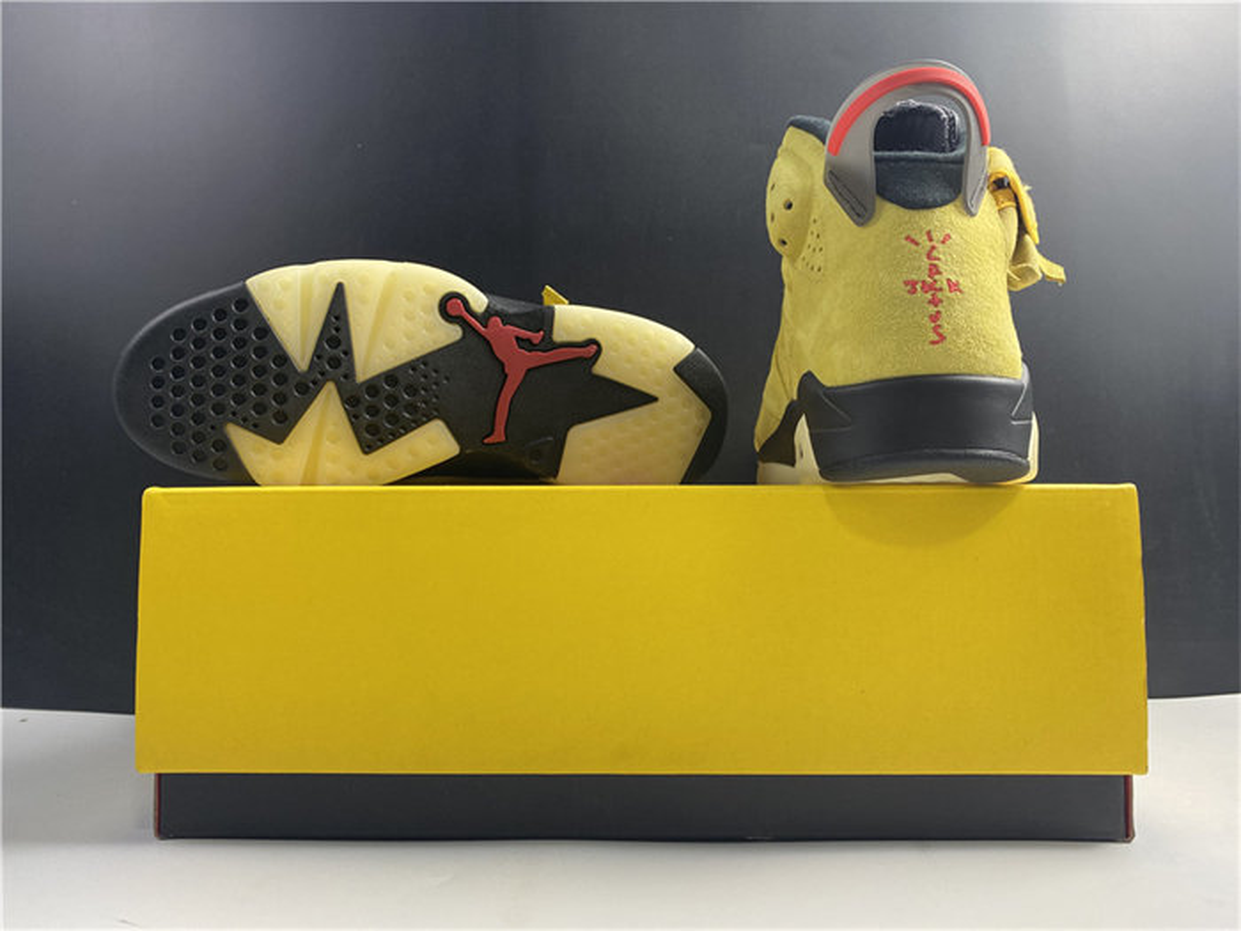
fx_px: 932
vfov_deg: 53.1
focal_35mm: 26
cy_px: 466
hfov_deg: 67.3
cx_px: 620
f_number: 1.8
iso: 80
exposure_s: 1/100
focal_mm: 4.25
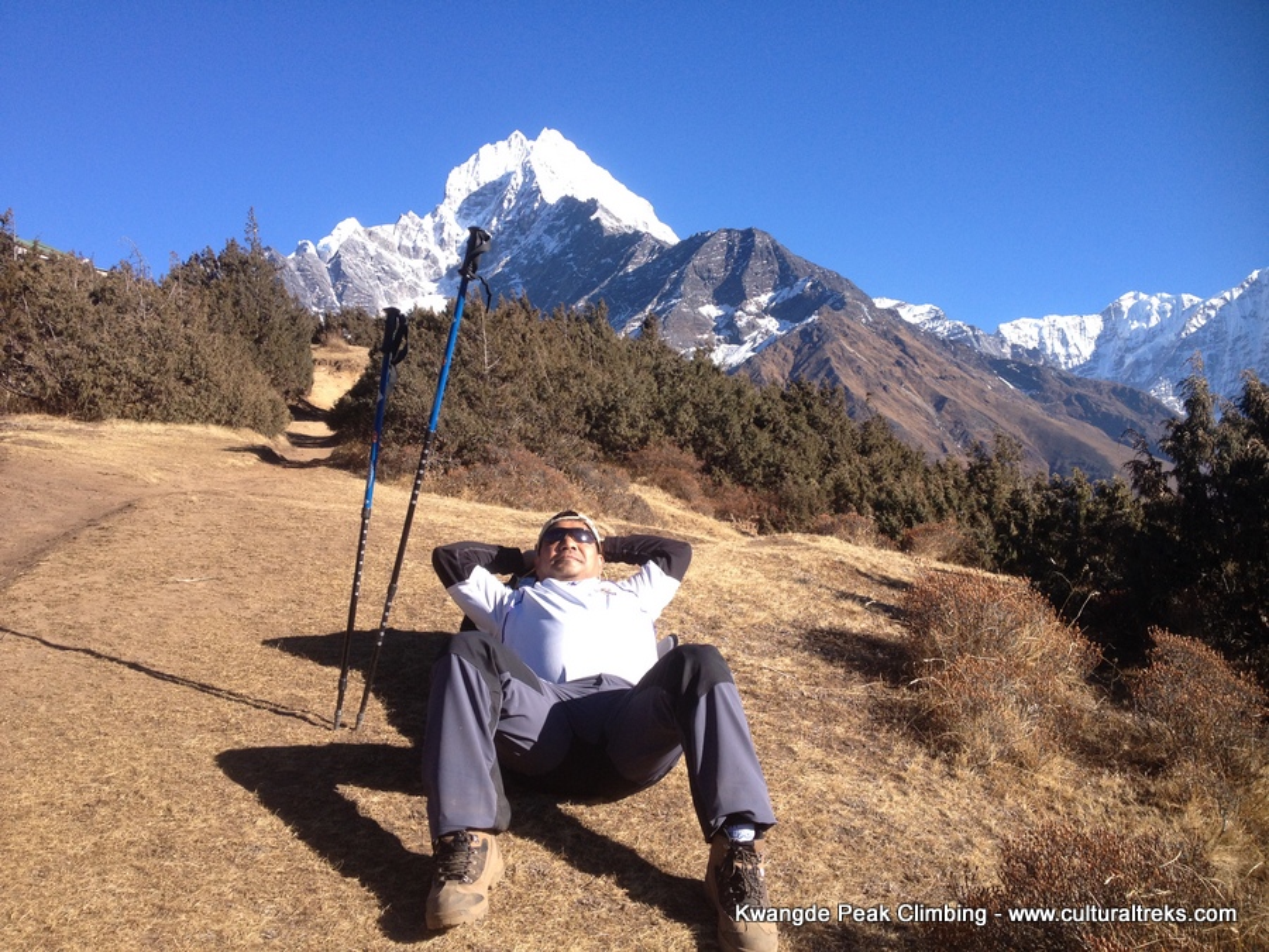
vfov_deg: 40.7
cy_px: 476
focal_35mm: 35
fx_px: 1283
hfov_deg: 52.6
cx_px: 634
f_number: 2.4
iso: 50
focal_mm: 4.28
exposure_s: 1/767
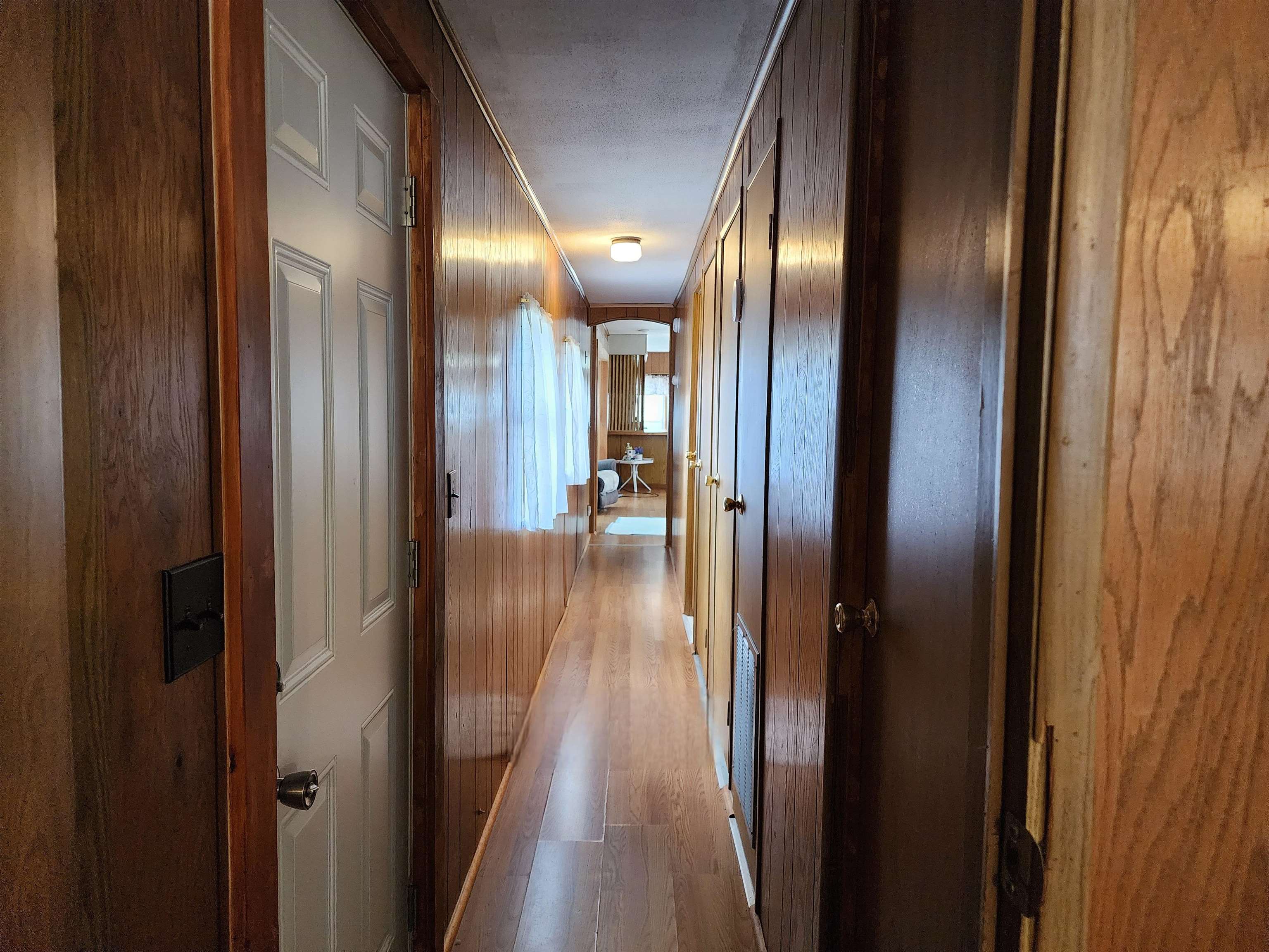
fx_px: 843
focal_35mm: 23
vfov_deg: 58.9
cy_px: 476
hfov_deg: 73.9
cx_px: 634
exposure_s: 1/120
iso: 800
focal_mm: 6.4
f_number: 1.8
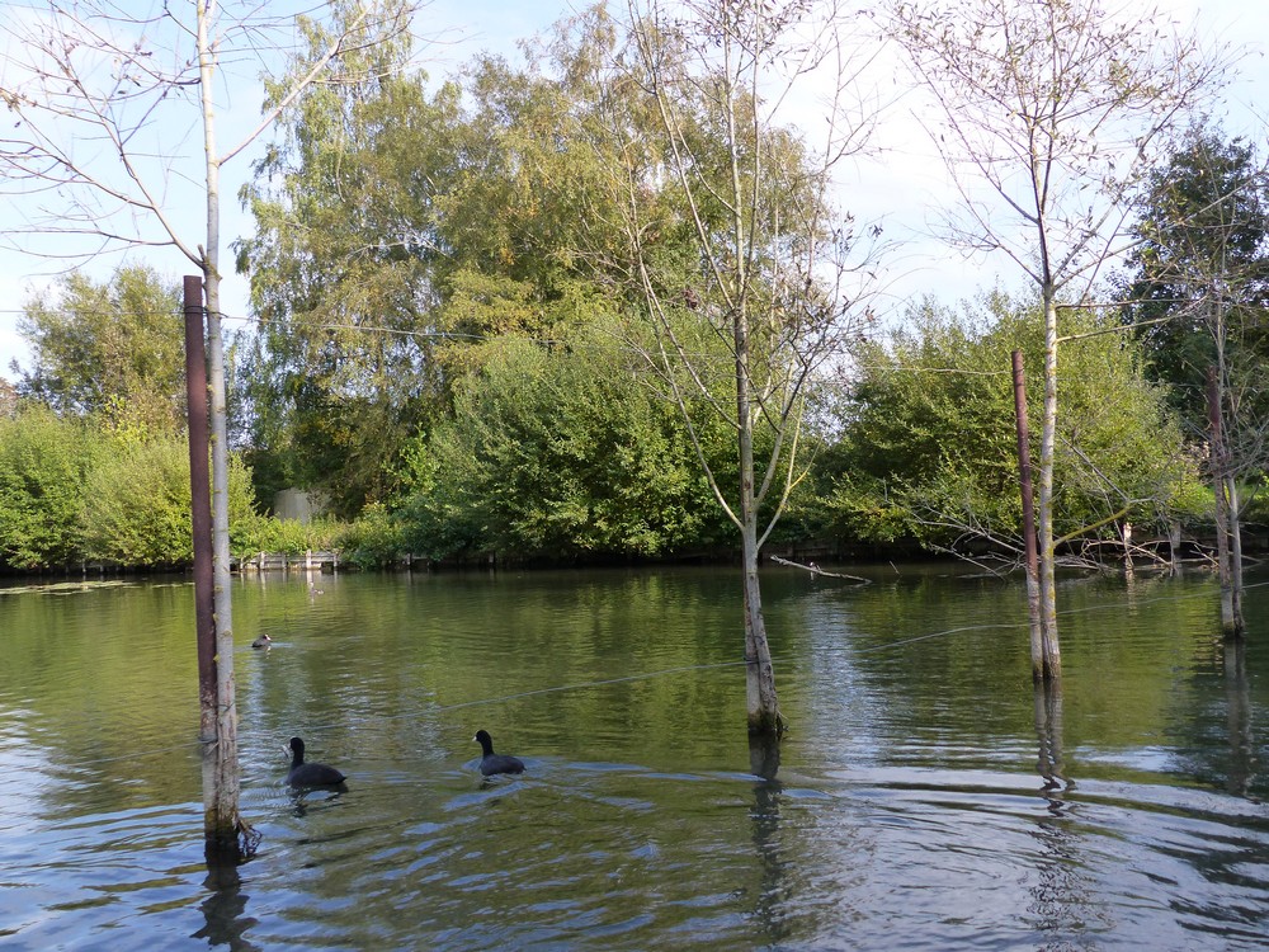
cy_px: 476
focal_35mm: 32
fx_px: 1173
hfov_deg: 56.8
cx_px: 634
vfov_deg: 44.2
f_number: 4
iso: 160
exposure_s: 1/400
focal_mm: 5.8
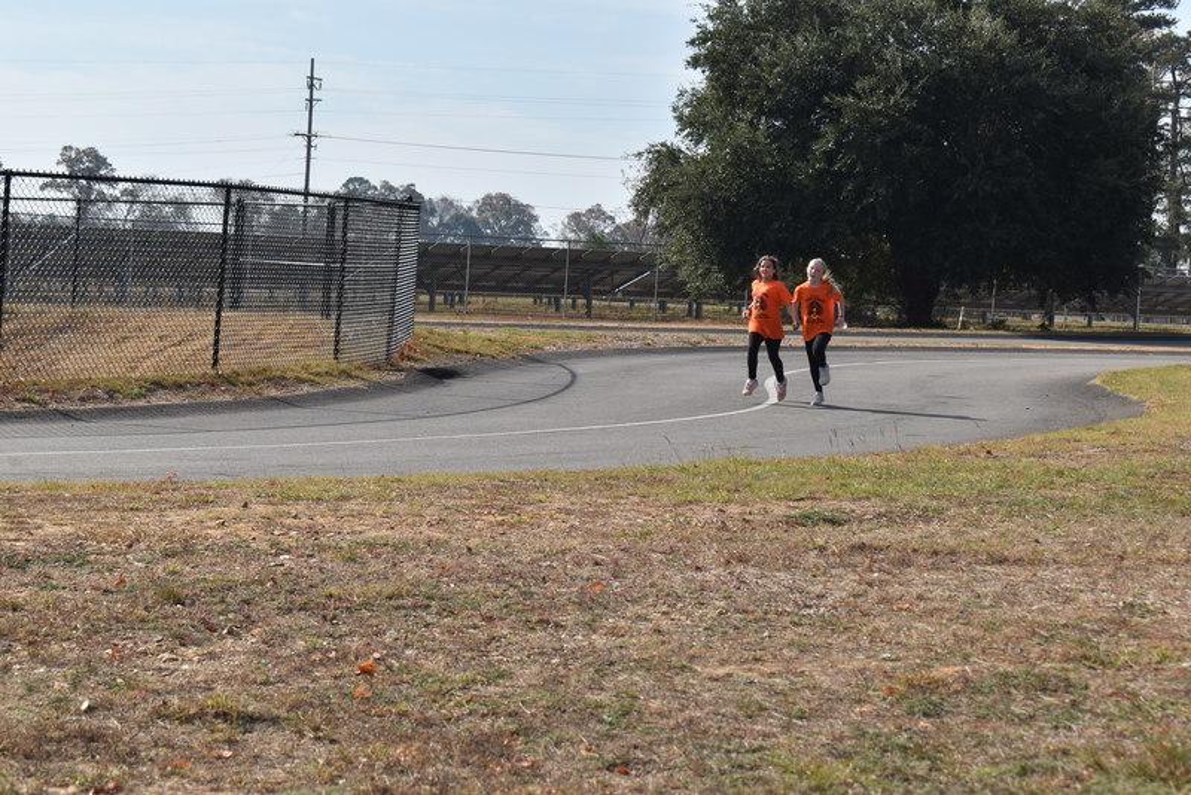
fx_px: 2730
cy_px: 398
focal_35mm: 82
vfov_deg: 16.6
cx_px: 596
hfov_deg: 24.6
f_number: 7.1
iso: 100
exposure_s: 1/500
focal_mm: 55
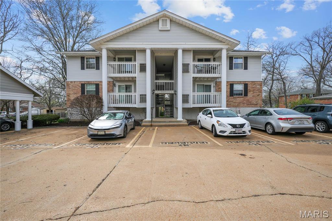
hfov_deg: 100.4
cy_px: 110
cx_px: 166
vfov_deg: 77.3
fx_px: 138
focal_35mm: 15
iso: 125
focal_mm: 15
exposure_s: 1/320
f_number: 8
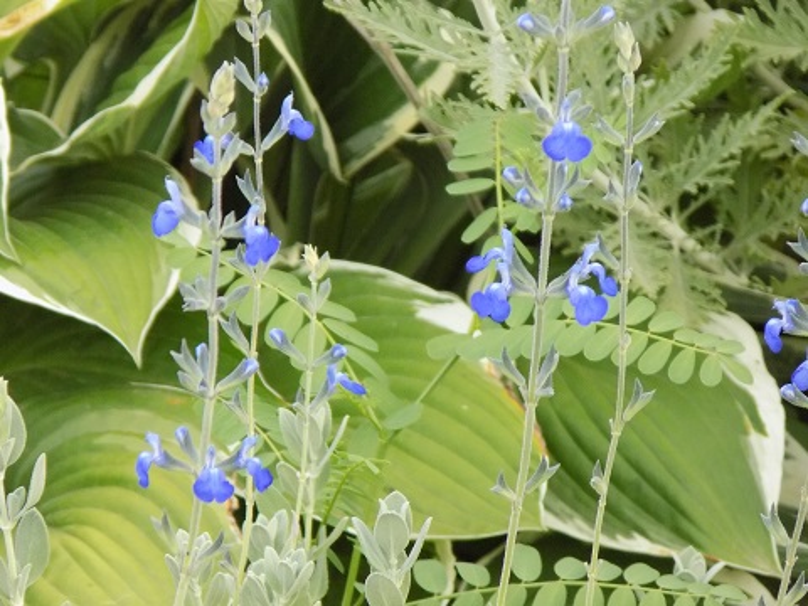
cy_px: 303
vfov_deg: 3.0
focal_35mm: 489
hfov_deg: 4.1
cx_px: 404
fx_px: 11414
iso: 400
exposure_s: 1/125
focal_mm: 87
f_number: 5.9
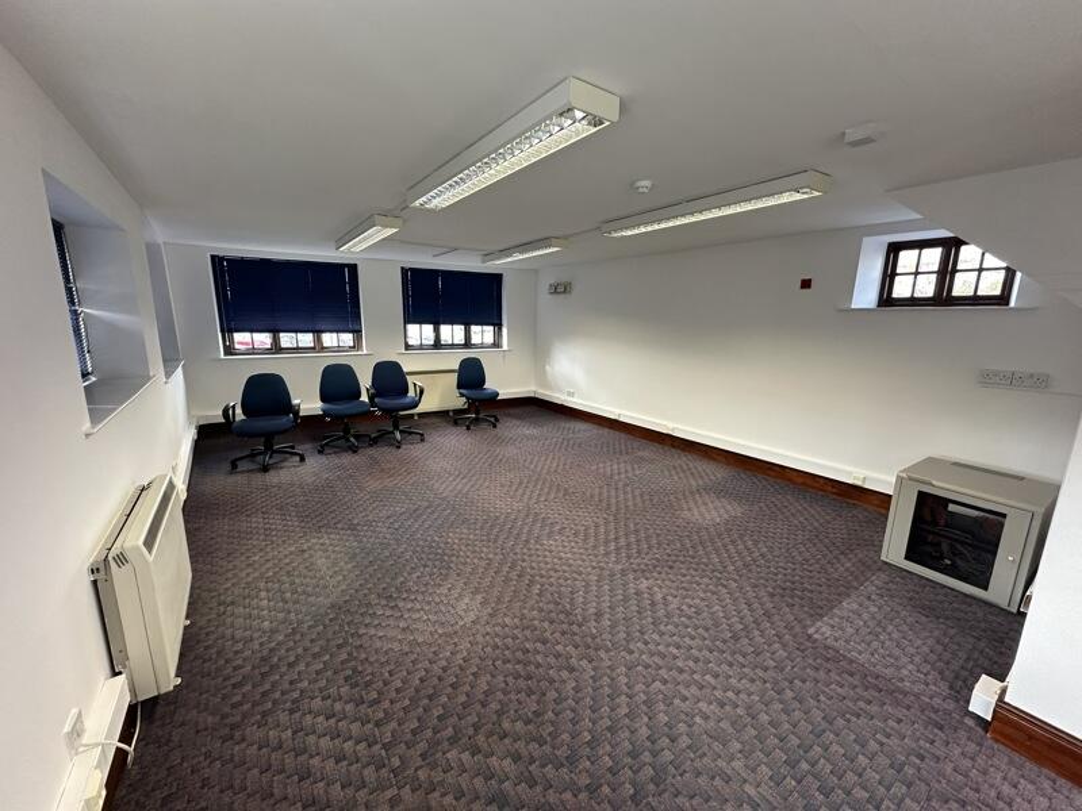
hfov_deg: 102.1
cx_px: 541
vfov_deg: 85.7
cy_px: 406
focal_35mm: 14
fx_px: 438
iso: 160
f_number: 2.2
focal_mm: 2.22
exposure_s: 1/99
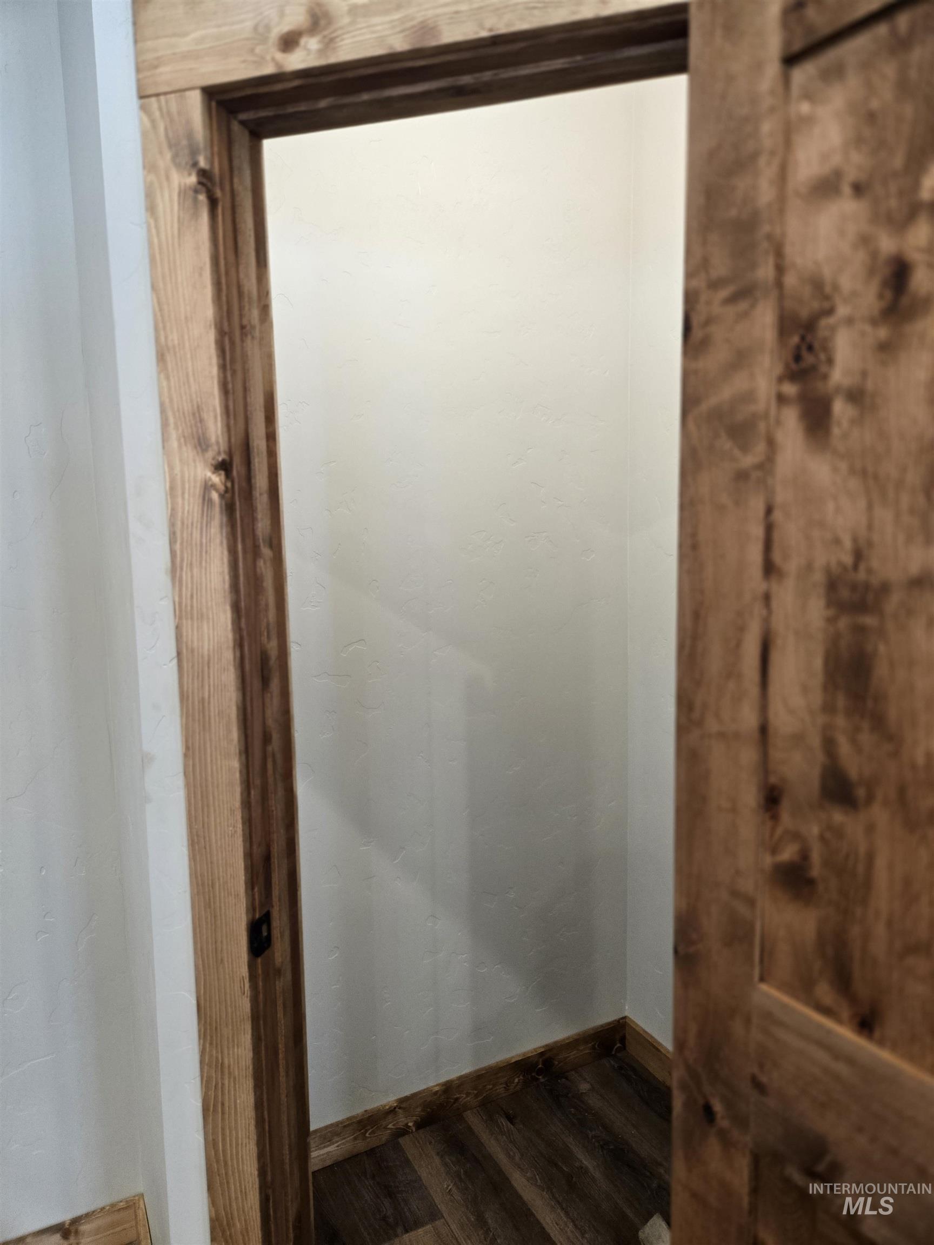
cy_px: 622
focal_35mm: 23
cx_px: 467
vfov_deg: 73.9
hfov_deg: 58.9
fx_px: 827
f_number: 1.8
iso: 200
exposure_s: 1/120
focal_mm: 5.4
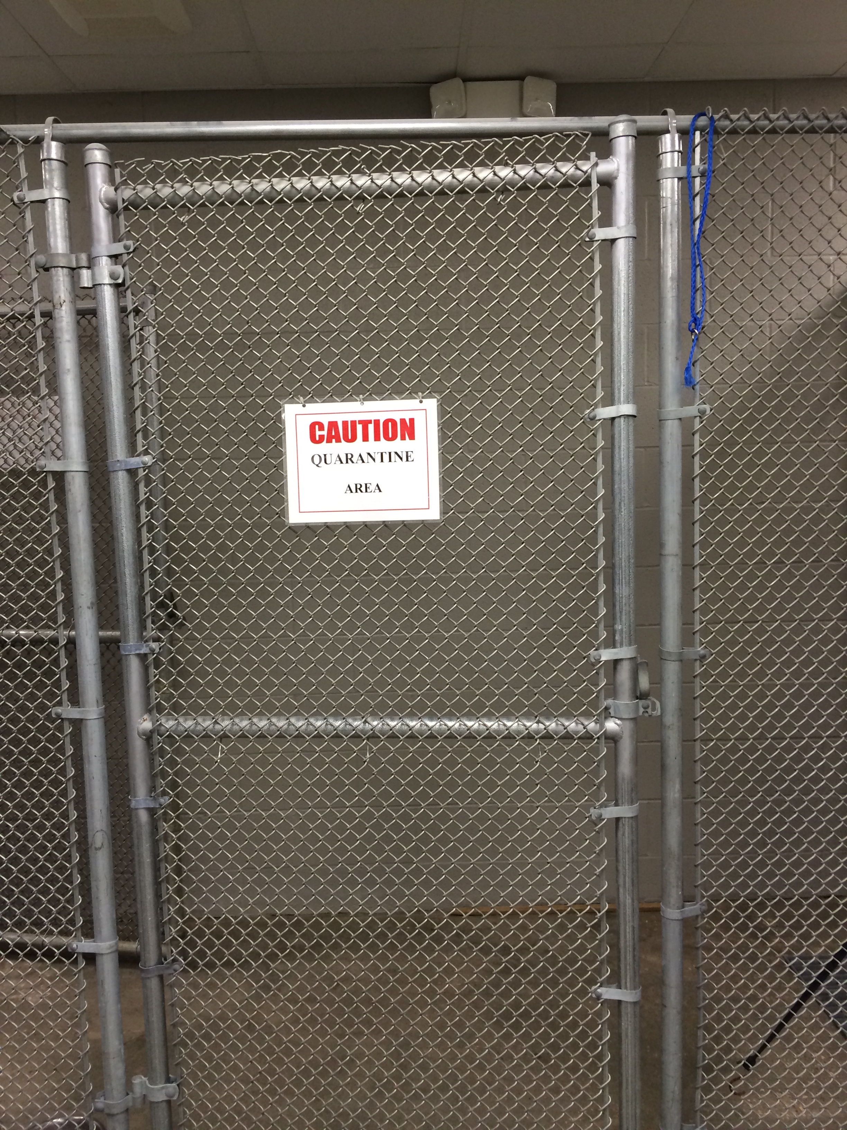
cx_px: 424
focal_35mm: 30
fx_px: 979
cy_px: 565
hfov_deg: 46.8
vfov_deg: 60.0
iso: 80
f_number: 2.2
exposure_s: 1/30
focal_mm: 4.12
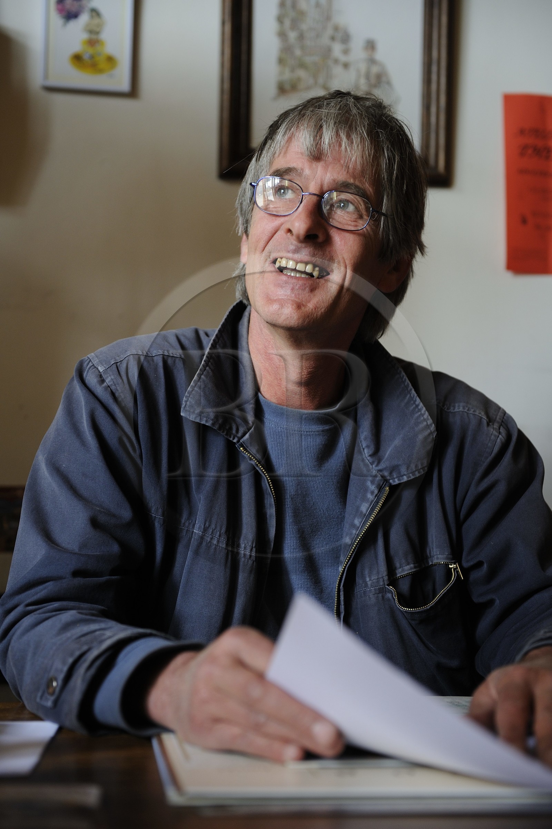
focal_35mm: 56
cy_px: 414
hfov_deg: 24.2
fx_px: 1290
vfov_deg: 35.7
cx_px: 276
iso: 800
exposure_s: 1/80
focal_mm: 56
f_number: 3.2
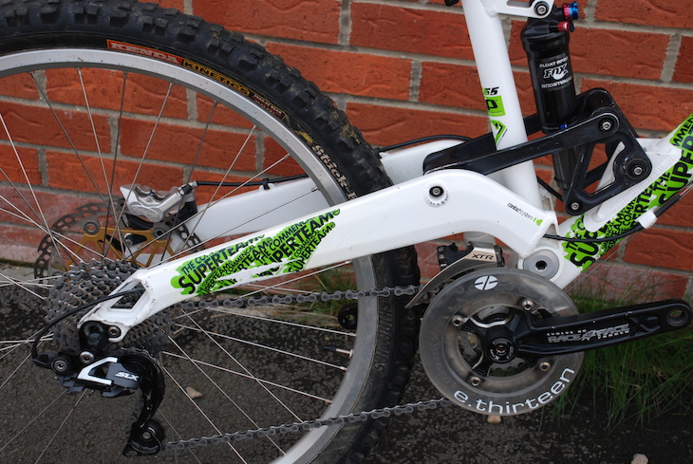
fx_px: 1109
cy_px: 245
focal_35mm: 58
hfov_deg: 34.7
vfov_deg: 23.6
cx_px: 376
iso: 400
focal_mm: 35
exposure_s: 1/200
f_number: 7.1
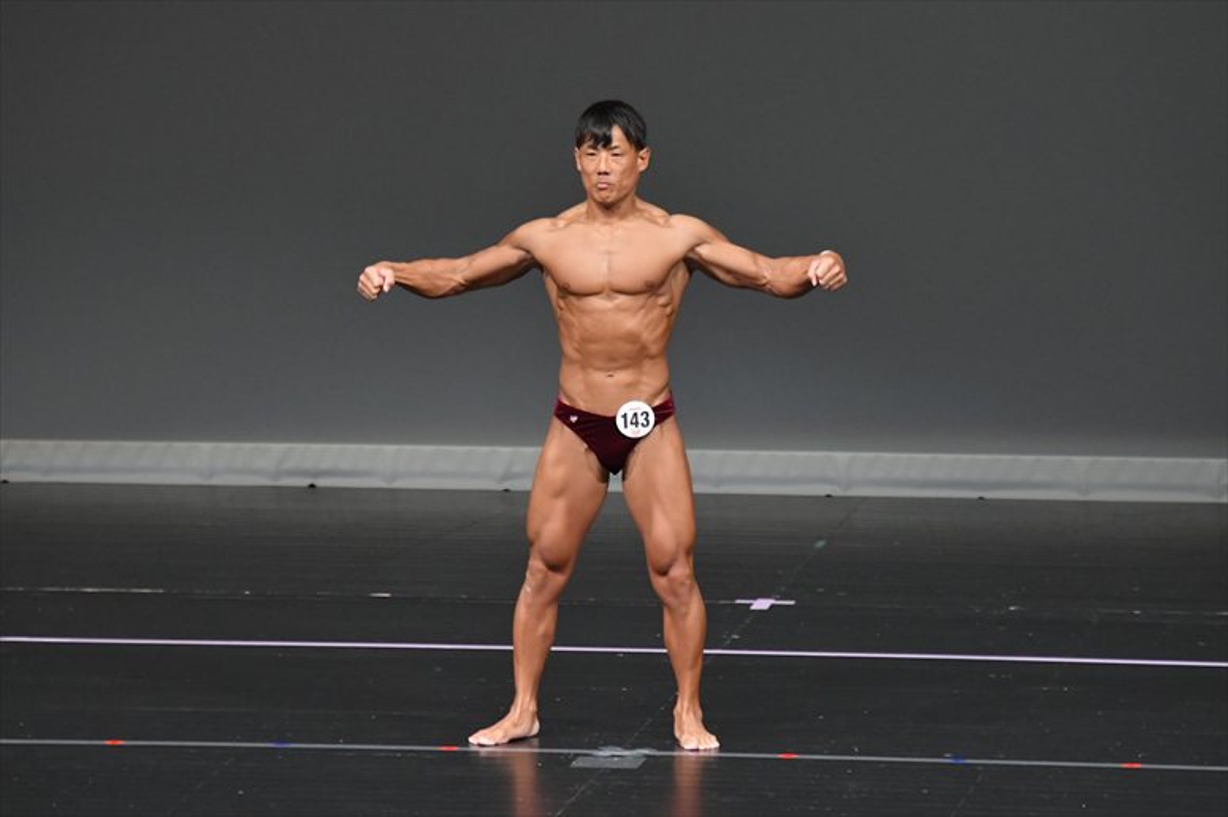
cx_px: 614
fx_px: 10740
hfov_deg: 6.5
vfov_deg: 4.4
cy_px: 408
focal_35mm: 315
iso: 4000
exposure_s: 1/400
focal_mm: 210
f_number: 5.6
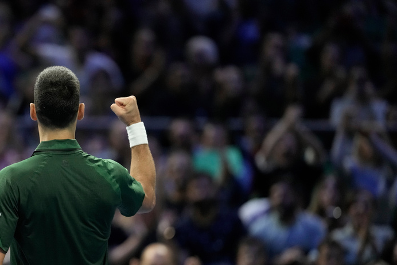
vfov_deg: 3.1
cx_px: 104
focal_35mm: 444
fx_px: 4895
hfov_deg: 4.6
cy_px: 173
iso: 6400
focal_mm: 300
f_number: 2.8
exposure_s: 1/2000
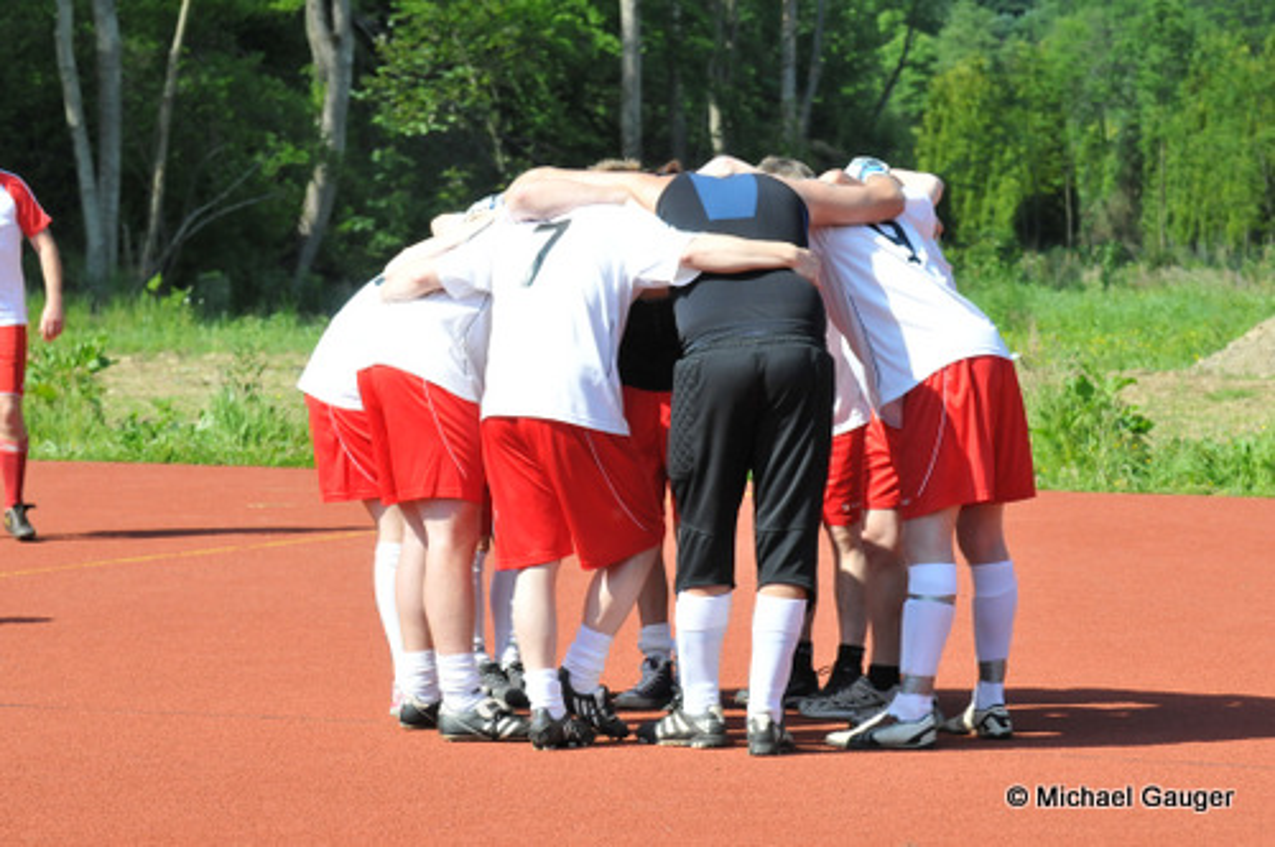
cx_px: 638
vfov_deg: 8.9
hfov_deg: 13.4
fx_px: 5412
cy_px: 424
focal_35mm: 153
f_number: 8
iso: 900
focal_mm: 102
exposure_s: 1/1000
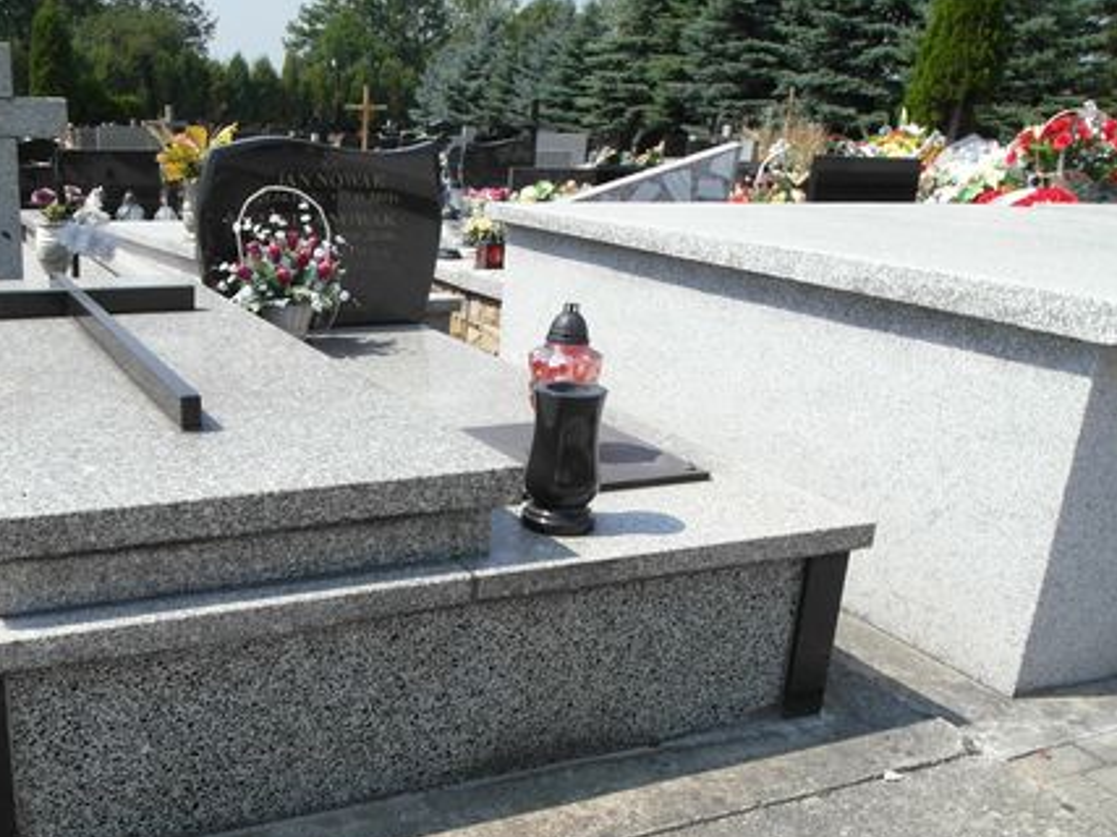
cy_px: 539
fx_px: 1161
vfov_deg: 39.3
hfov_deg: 50.4
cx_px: 366
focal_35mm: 36
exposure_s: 1/500
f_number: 4.4
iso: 80
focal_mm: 5.2
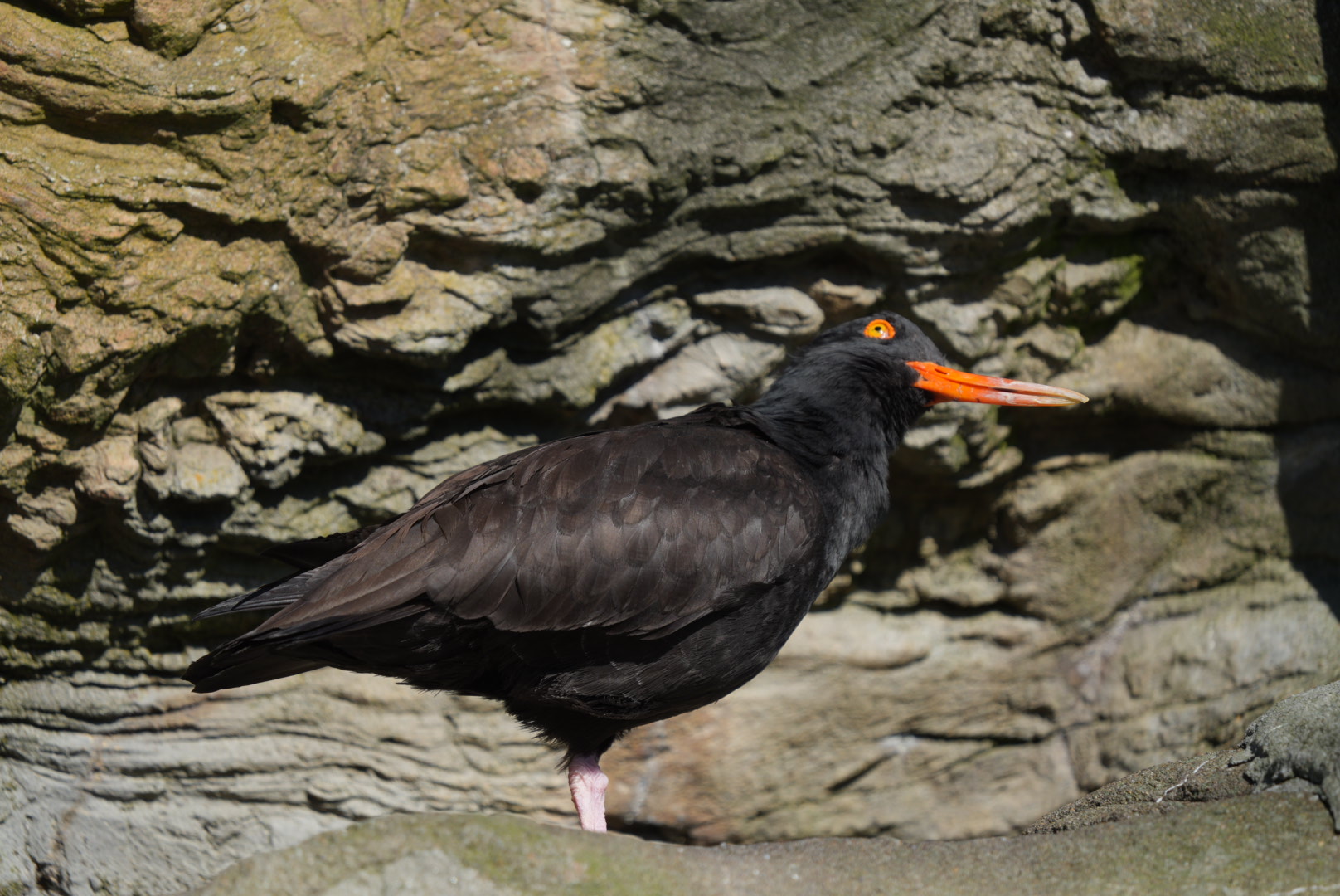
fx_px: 22349
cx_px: 670
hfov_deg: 3.4
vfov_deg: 2.3
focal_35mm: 600
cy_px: 448
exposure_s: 1/400
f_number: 6.3
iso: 125
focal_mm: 600
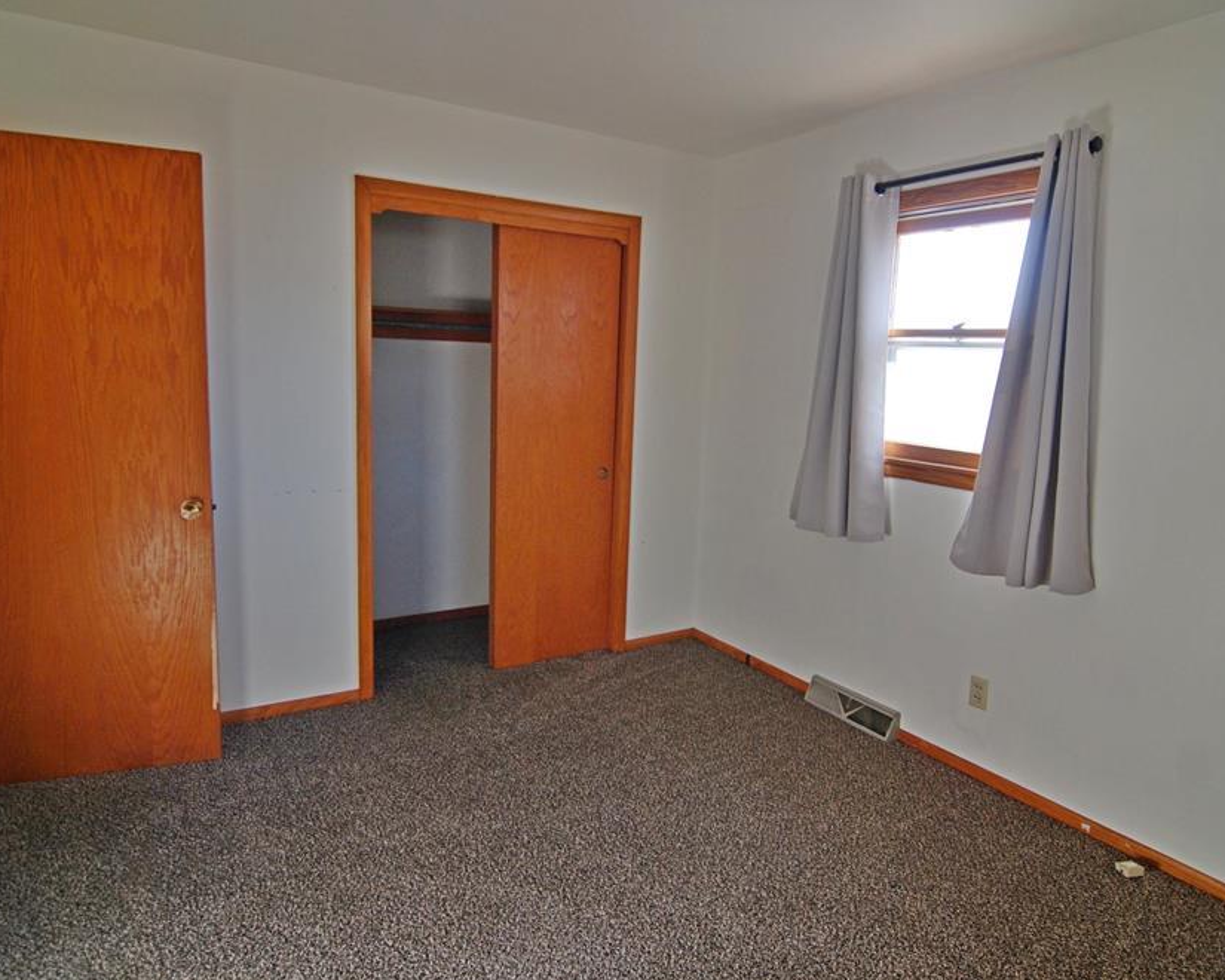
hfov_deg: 77.5
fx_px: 761
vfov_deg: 65.5
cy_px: 482
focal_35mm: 21
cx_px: 650
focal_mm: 12
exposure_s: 1/100
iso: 200
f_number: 5
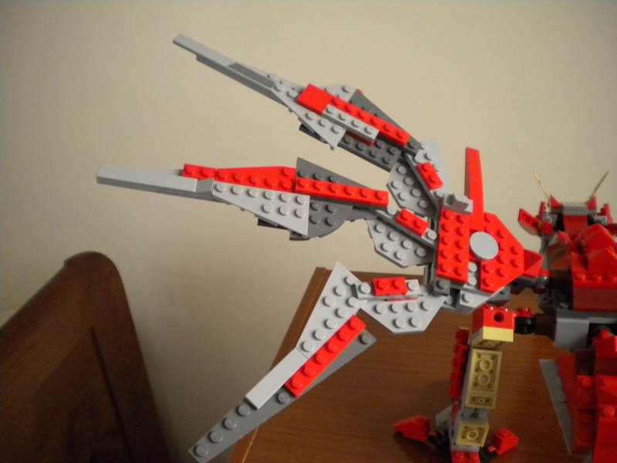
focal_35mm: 35
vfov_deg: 40.7
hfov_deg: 52.6
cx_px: 308
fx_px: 624
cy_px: 232
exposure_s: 1/11.3
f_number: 3.1
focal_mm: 6.3
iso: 400
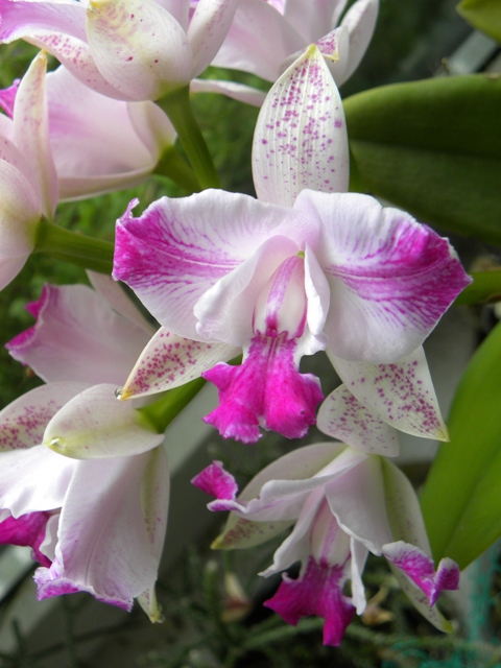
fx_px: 1003
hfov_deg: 28.0
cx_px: 250
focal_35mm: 52
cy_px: 334
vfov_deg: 36.8
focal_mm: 9.2
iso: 142
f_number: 3.5
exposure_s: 1/60
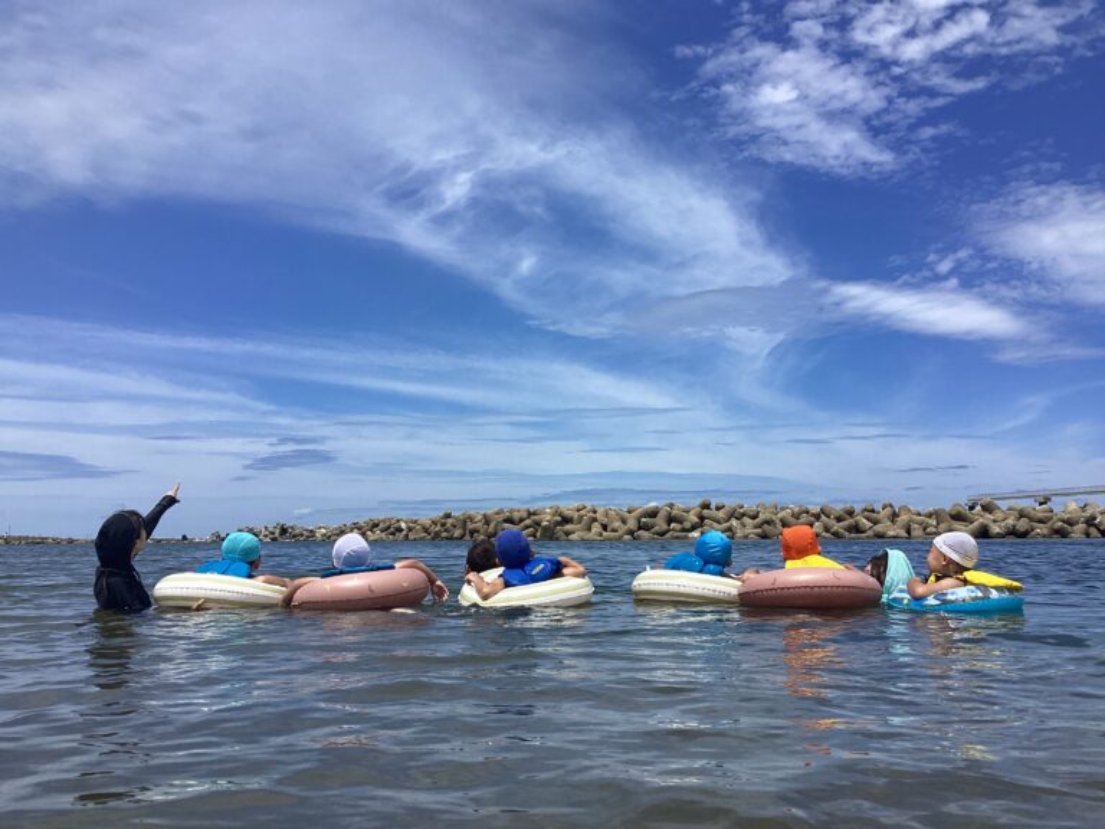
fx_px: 990
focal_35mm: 31
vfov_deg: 45.4
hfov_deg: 58.4
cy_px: 414
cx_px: 552
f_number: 2.4
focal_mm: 3.3
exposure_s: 1/2262
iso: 25
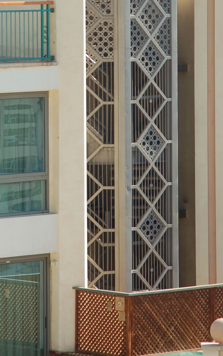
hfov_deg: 4.5
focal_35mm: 293
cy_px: 91
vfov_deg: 7.2
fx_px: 2849
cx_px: 81
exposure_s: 1/500
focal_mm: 90
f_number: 5.6
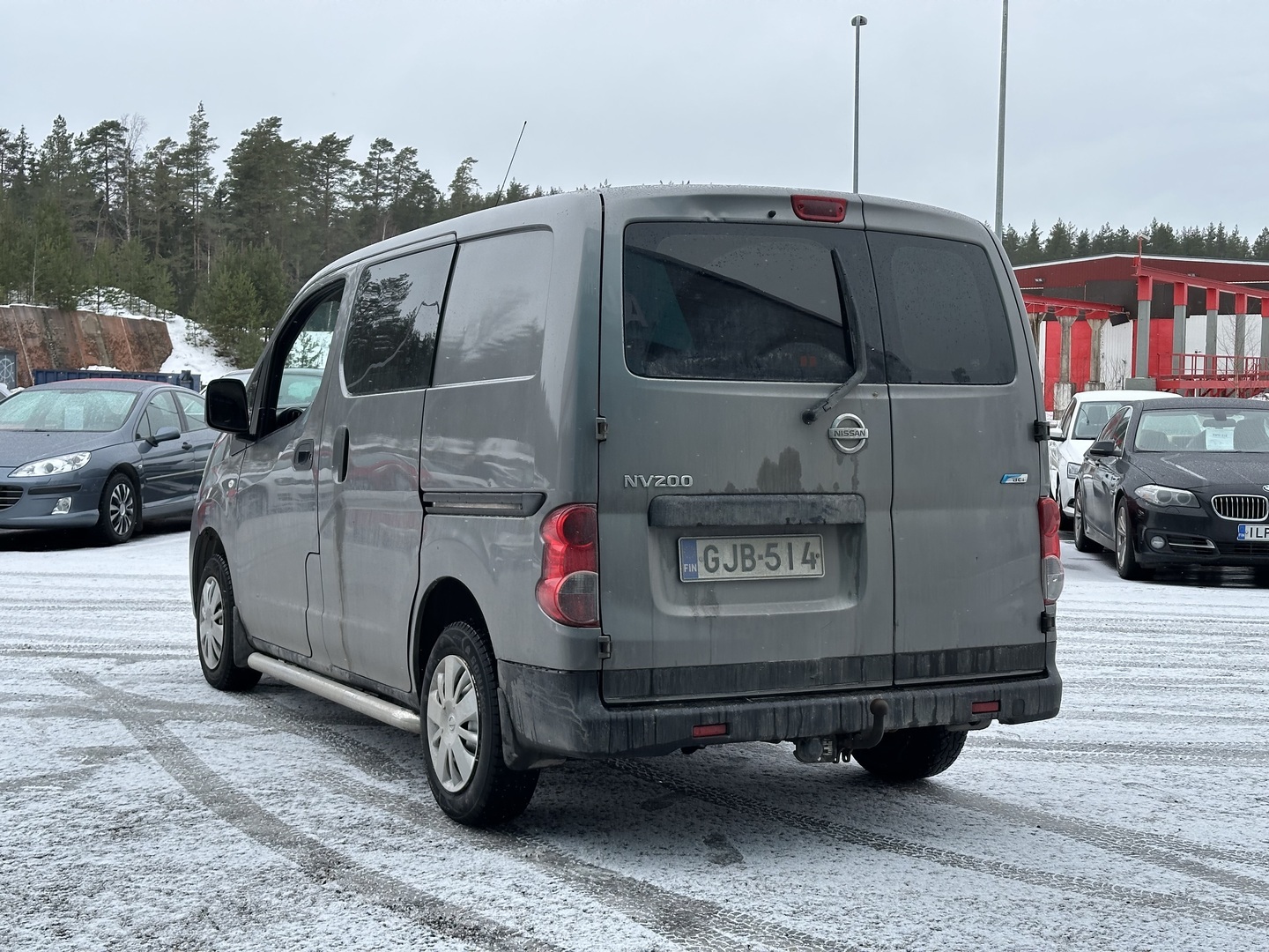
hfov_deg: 39.7
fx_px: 1760
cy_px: 476
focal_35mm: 48
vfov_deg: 30.3
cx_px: 634
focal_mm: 6.86
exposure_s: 1/694
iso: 64
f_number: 1.78
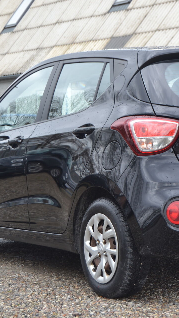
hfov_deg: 12.1
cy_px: 160
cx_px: 147
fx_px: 844
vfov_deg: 21.4
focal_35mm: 100
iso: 125
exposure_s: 1/125
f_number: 5.6
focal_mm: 42
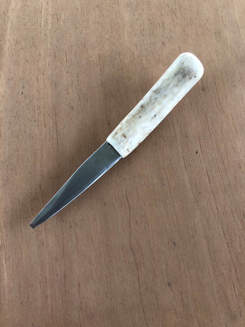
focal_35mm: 28
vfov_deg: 63.4
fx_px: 264
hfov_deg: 49.7
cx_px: 122
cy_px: 164
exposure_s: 1/24
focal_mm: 3.99
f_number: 1.8
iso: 40
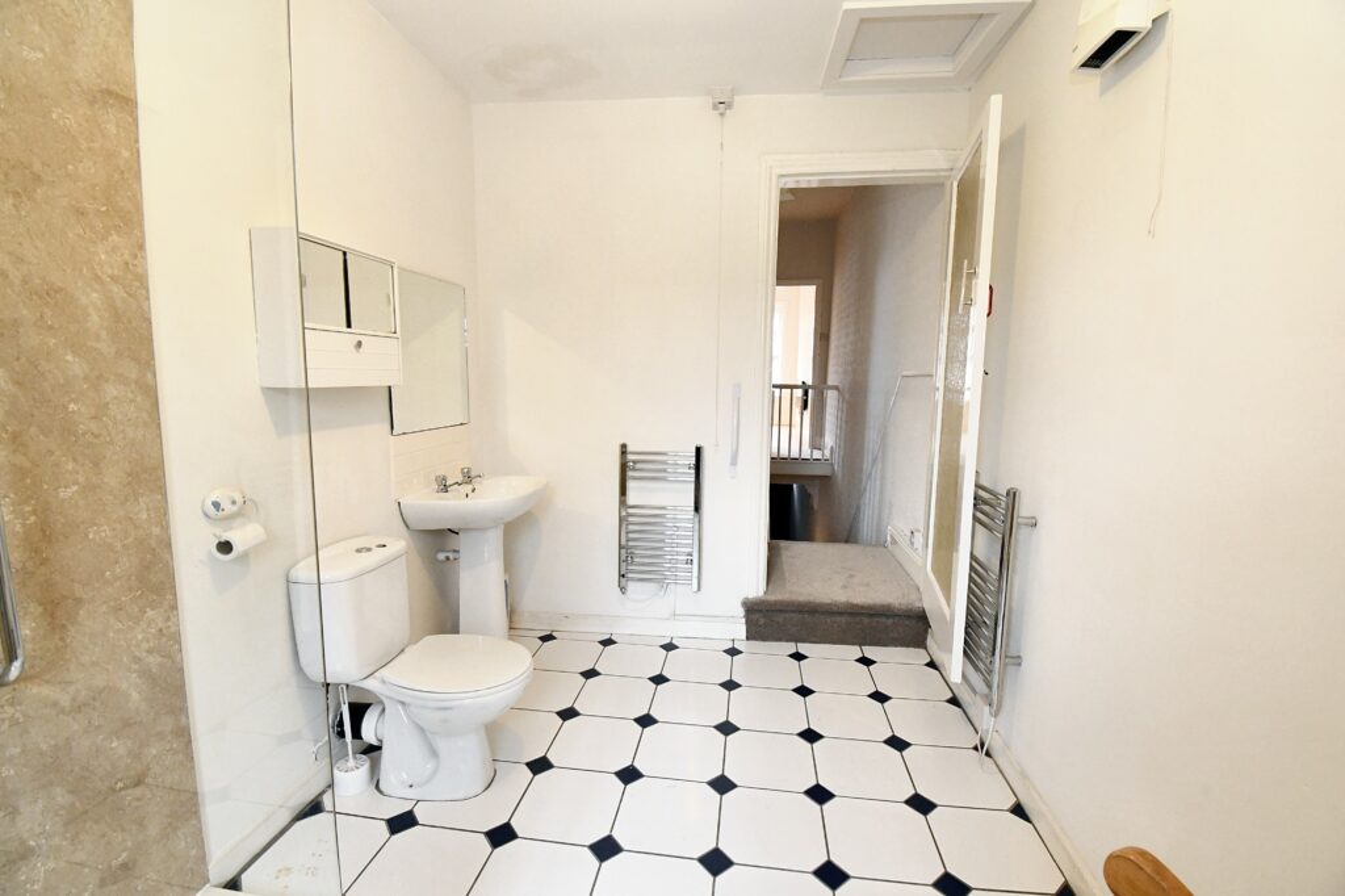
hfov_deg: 100.4
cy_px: 448
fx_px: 560
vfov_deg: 77.3
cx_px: 672
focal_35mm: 15
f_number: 10
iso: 2200
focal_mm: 10
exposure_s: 1/13
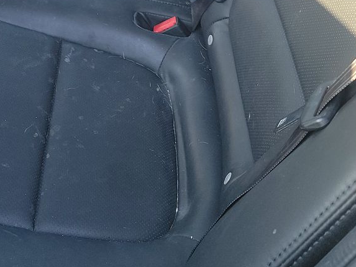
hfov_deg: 28.6
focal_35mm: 67
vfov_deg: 20.2
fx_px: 689
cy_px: -73
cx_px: 96
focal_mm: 6.7
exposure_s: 1/59
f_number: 1.8
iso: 92
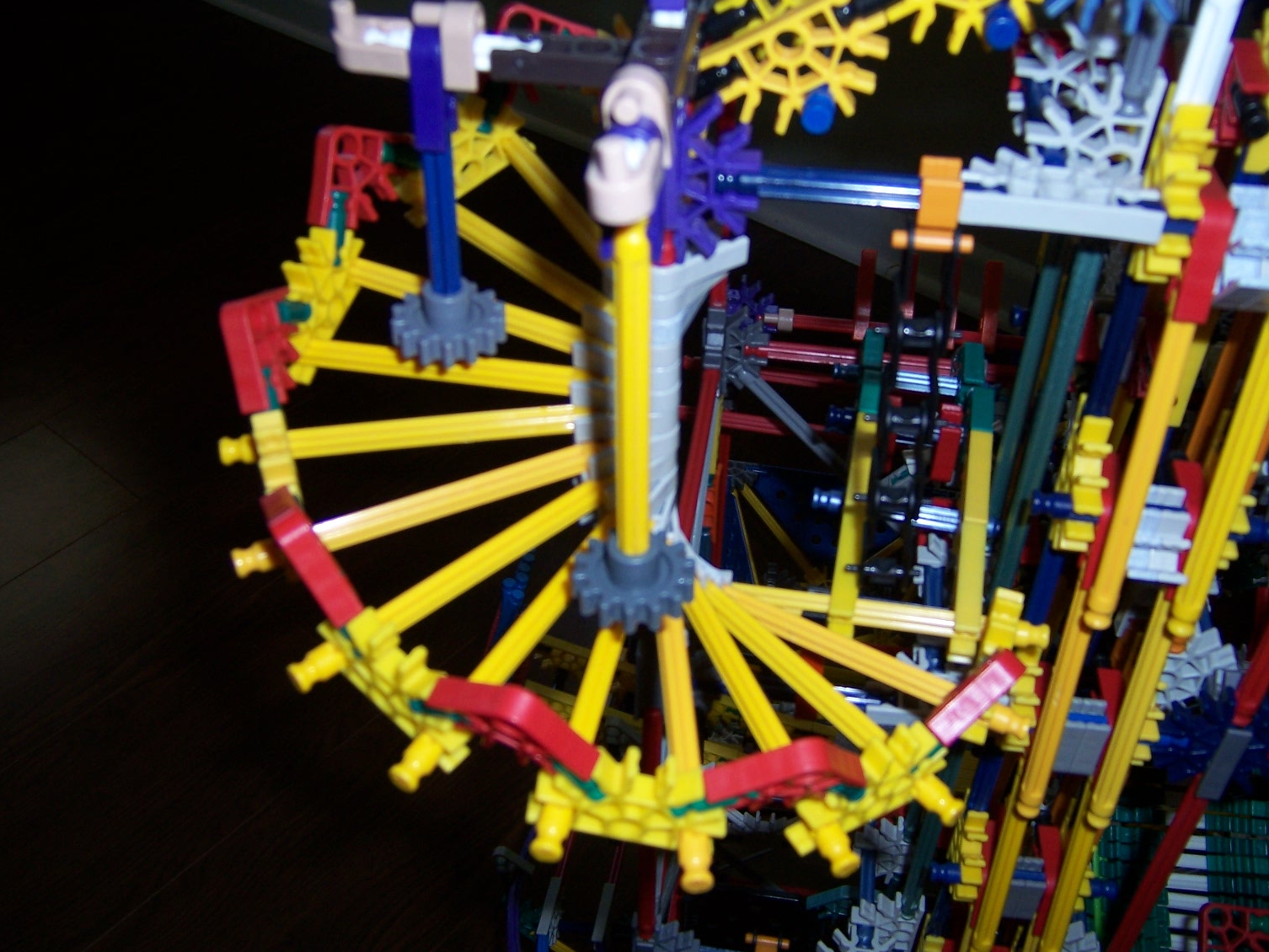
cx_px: 626
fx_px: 1247
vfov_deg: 41.8
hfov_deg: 53.9
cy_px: 475
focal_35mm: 34
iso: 80
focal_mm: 5.5
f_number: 2.8
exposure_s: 1/60
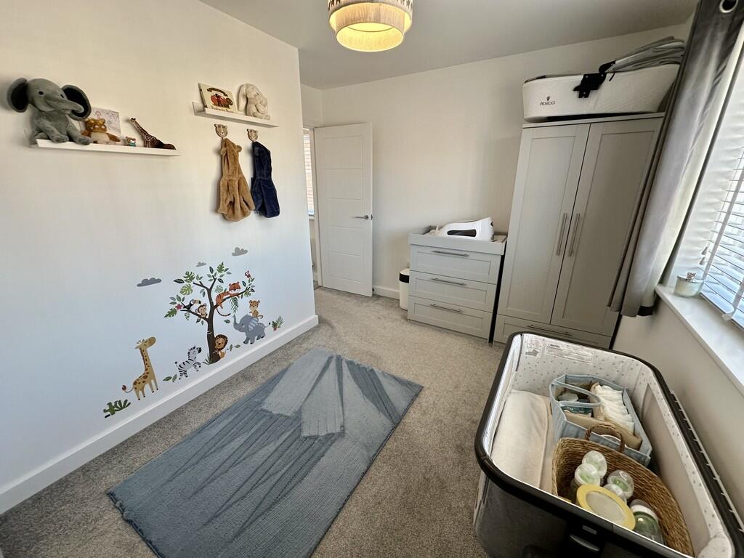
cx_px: 372
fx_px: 301
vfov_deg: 85.7
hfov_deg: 102.1
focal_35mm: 14
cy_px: 279
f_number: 2.2
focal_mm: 2.22
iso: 125
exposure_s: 1/100
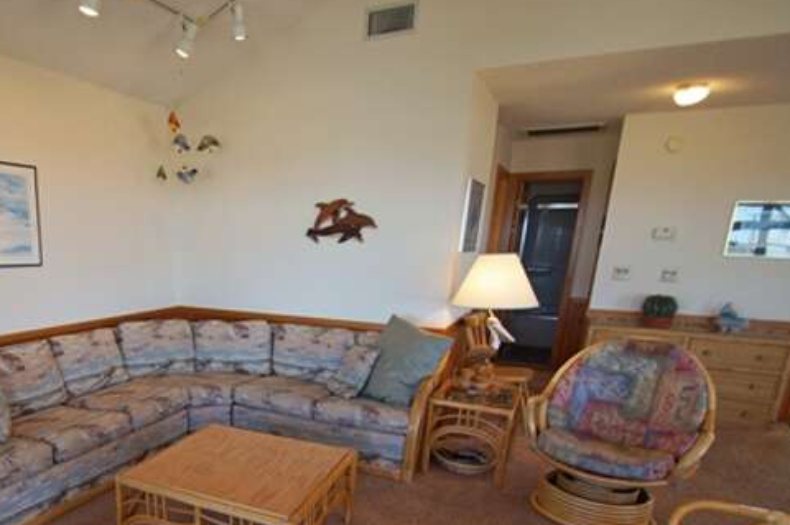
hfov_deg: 70.1
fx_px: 526
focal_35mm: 24
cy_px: 382
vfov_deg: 51.2
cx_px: 222
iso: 250
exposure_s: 1/60
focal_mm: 10
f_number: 4
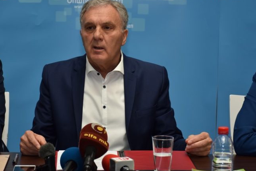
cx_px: 117
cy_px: 78
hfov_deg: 16.4
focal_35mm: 125
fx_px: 889
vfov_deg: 11.0
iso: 500
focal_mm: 70
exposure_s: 1/80
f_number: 5
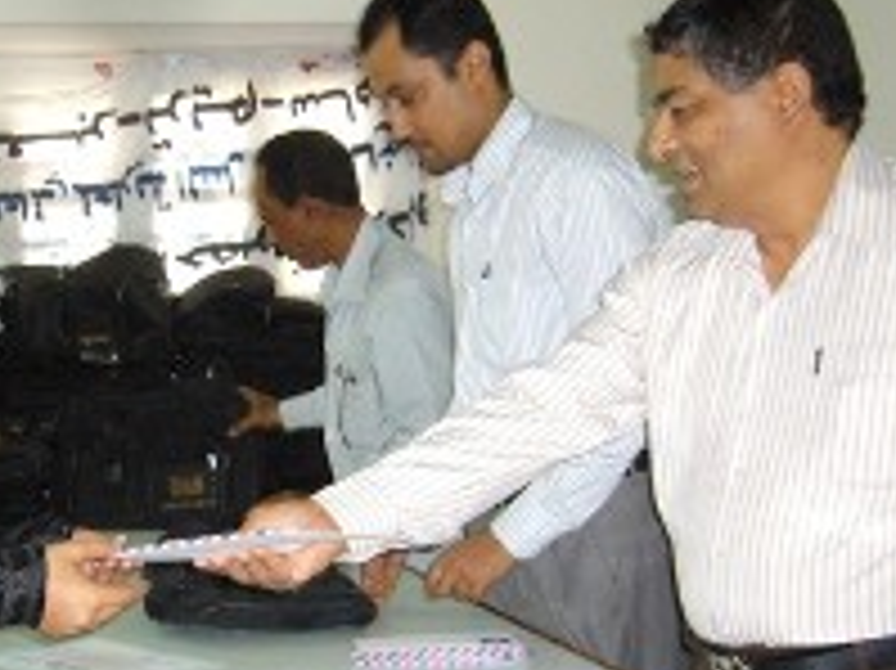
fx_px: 1604
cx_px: 167
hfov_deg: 30.4
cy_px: 360
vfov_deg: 23.6
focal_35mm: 62
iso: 250
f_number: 2.8
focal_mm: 5.8
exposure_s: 1/30
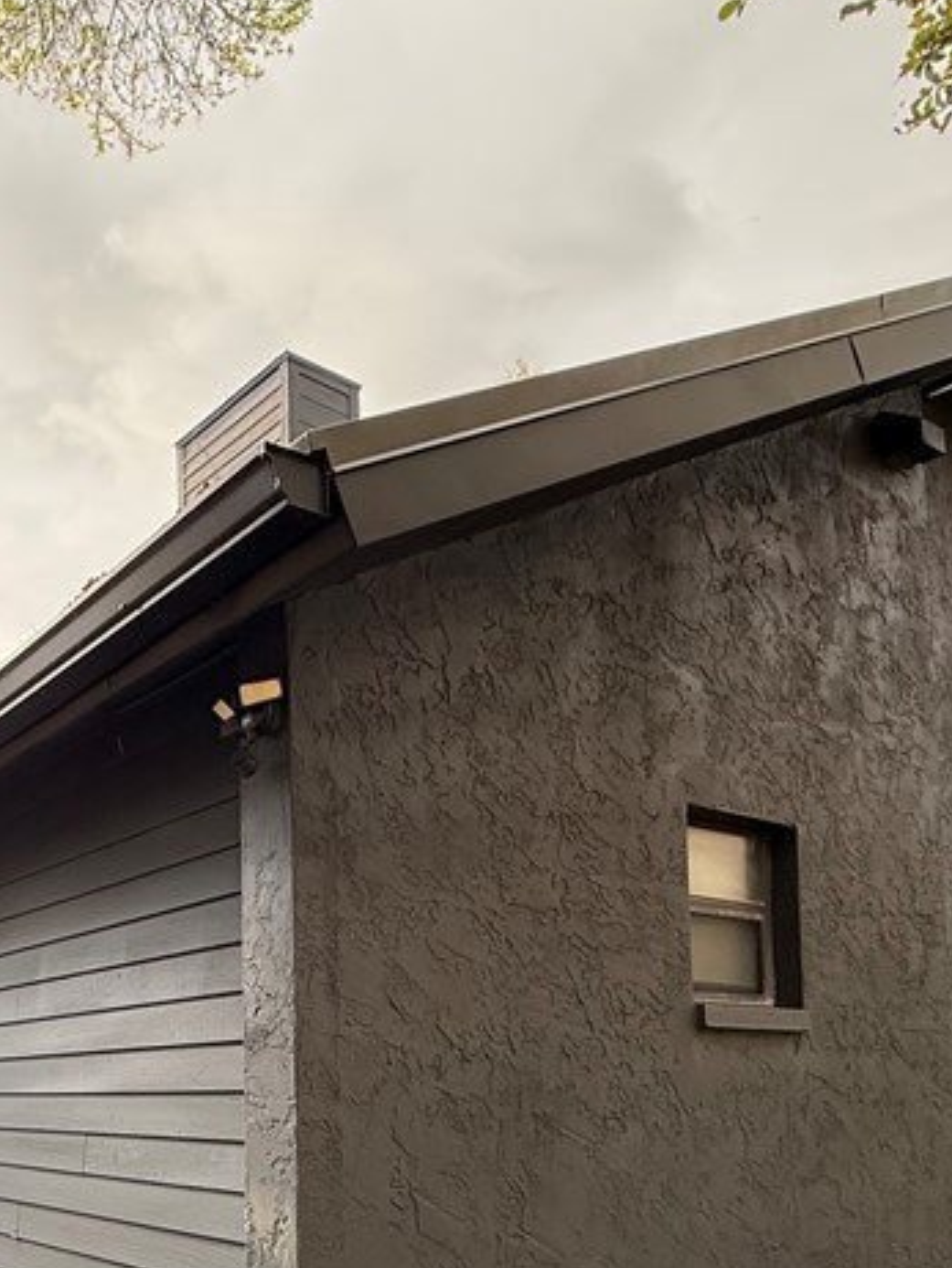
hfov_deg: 42.3
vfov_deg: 54.3
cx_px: 123
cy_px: 1018
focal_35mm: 31
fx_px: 1136
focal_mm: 2.22
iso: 64
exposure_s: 1/113
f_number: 2.2
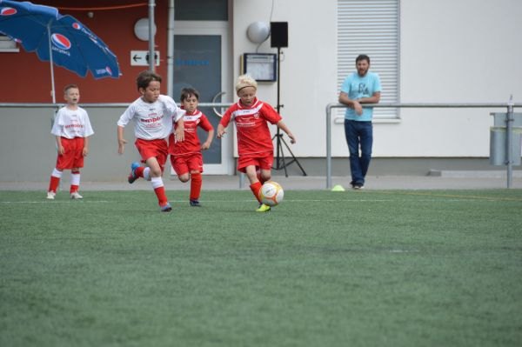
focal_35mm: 300
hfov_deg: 6.9
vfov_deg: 4.6
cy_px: 174
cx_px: 261
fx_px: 4346
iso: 400
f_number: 5.6
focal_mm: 200
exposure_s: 1/1000
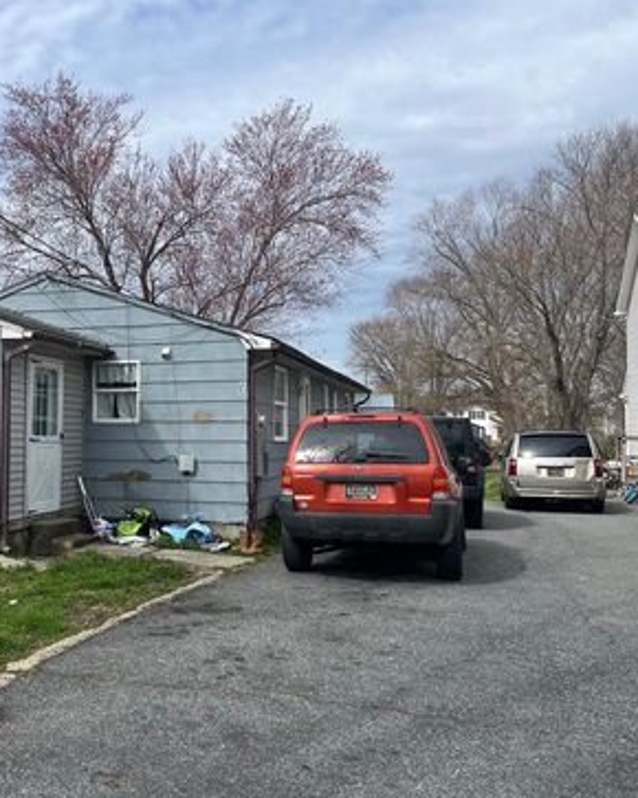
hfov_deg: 40.3
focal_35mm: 35
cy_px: 403
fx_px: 827
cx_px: 121
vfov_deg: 51.6
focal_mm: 5.7
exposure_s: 1/4831
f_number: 1.5
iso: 50
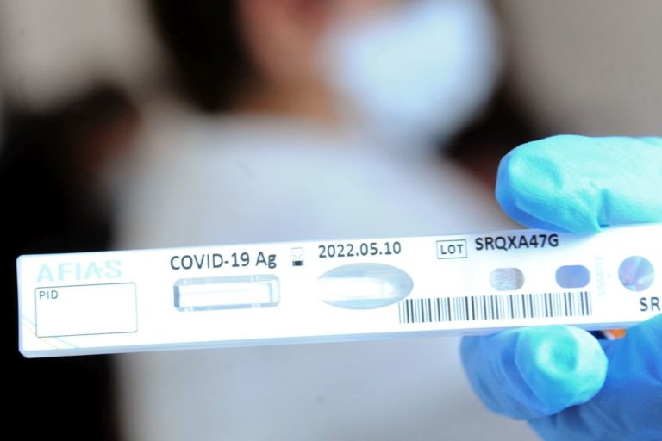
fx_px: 2206
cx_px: 331
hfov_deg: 17.1
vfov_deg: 11.4
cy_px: 220
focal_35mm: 120
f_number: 6.3
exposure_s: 1/200
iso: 4000
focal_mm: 120
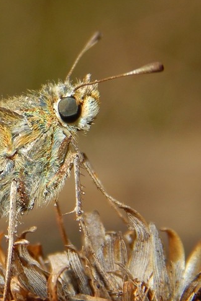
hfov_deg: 6.9
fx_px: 1650
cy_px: 159
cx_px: -43
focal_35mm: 197
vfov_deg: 10.4
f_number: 9.2
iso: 125
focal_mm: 20.5
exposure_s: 1/200
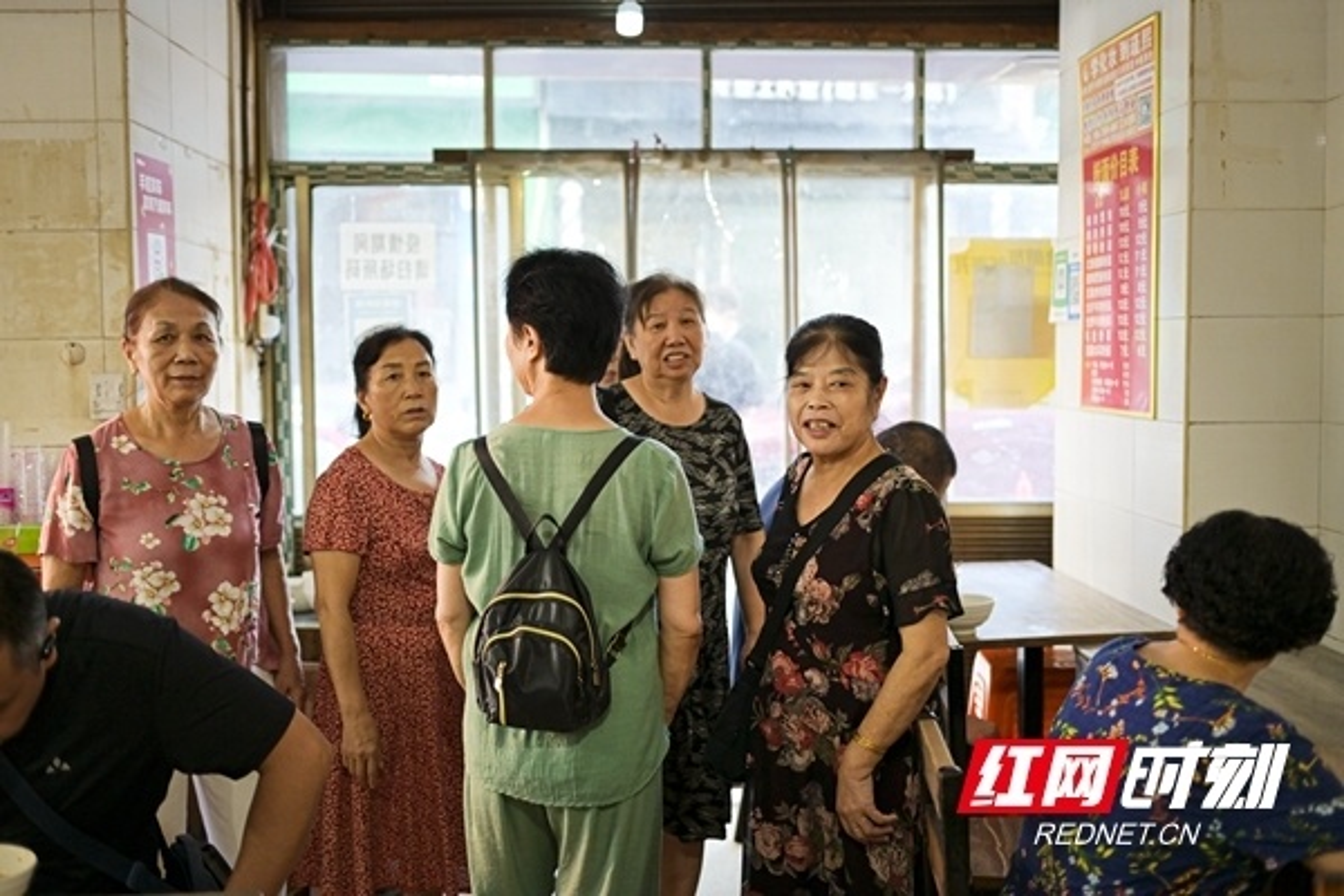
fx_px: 1493
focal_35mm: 40
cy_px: 448
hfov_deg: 48.5
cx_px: 672
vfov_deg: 33.4
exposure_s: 1/320
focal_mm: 40
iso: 2000
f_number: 2.2
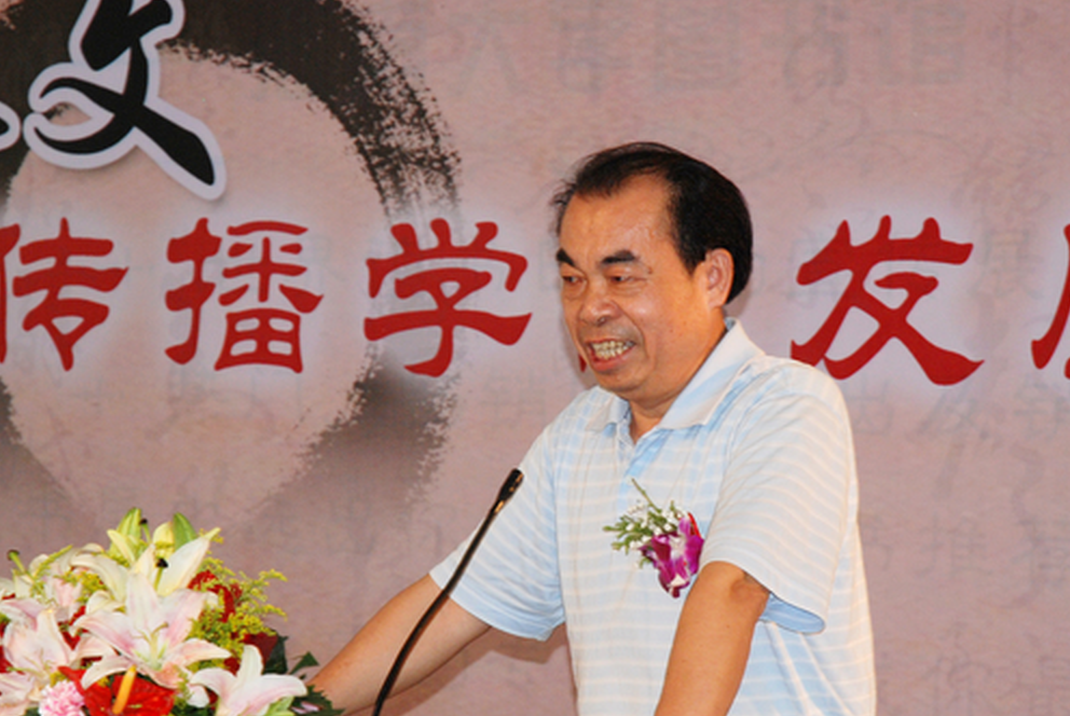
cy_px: 462
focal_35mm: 150
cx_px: 565
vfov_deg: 9.2
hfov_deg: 13.7
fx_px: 4464
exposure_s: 1/60
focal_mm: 62
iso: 400
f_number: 4.5
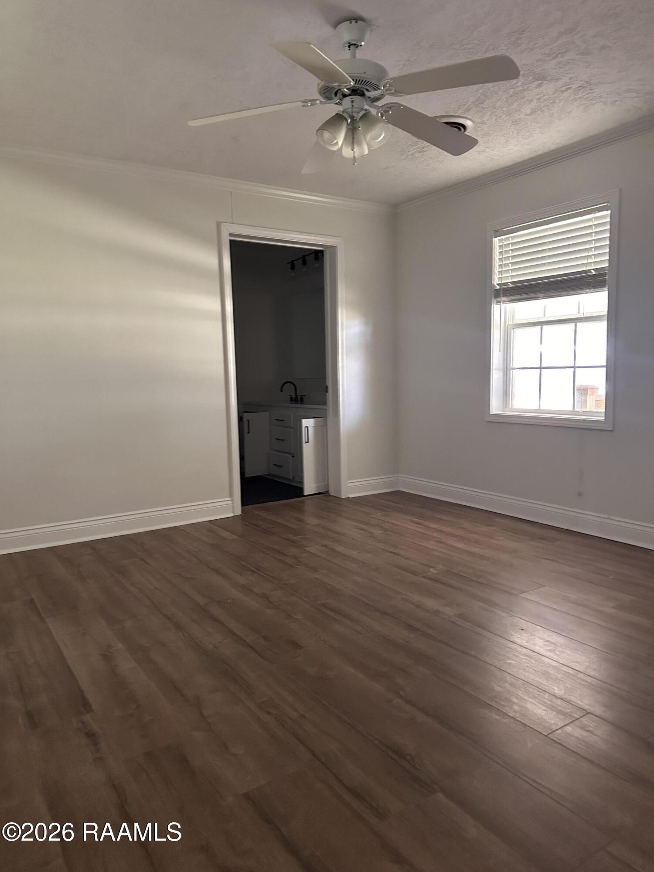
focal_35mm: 24
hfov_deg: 56.8
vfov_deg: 71.6
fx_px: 605
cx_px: 327
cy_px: 436
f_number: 1.78
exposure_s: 1/45
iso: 1000
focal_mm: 6.86
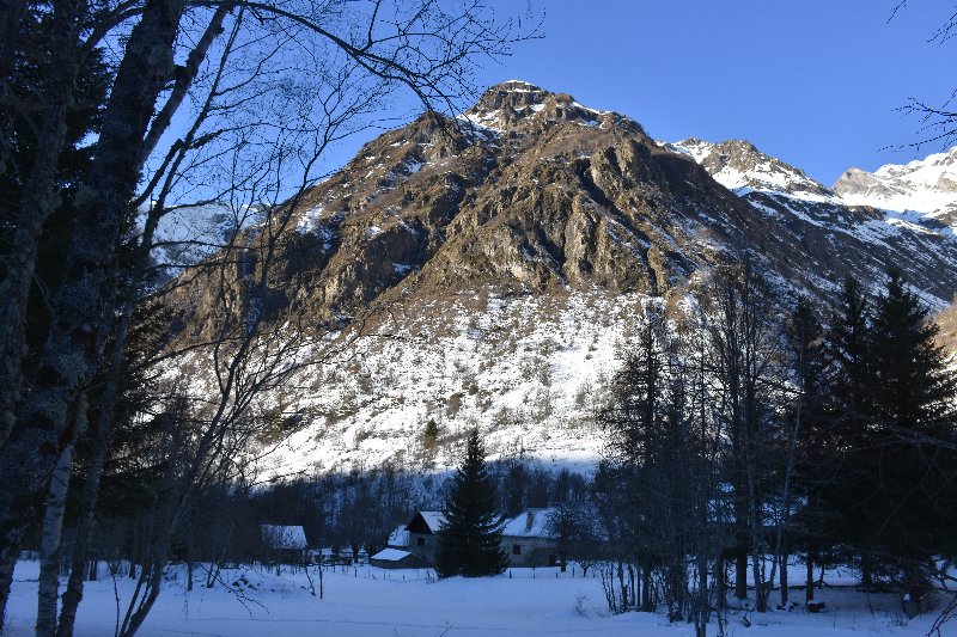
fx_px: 718
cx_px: 478
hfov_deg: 67.4
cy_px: 318
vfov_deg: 47.9
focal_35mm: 27
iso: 360
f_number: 8
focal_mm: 18
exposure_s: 1/500
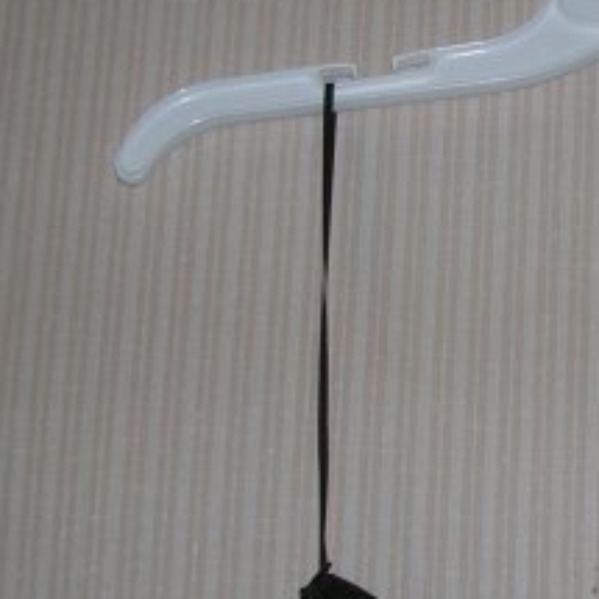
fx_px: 1958
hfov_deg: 16.9
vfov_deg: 17.3
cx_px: 658
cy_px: 449
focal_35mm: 100
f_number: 2.8
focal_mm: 5.8
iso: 50
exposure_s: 1/60.1
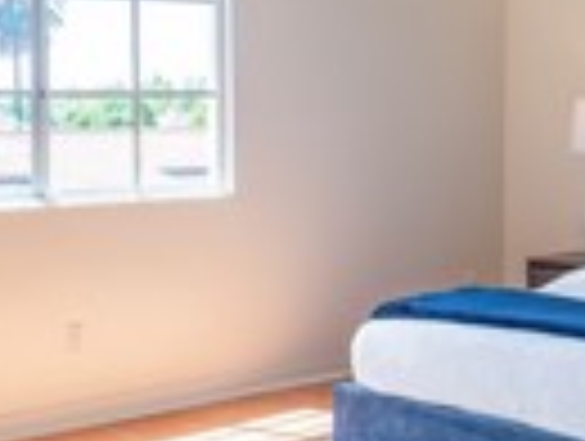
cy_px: 137
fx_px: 1202
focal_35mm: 71
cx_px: 117
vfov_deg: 20.7
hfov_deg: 26.8
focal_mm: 15
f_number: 5.6
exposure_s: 1/400
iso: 400
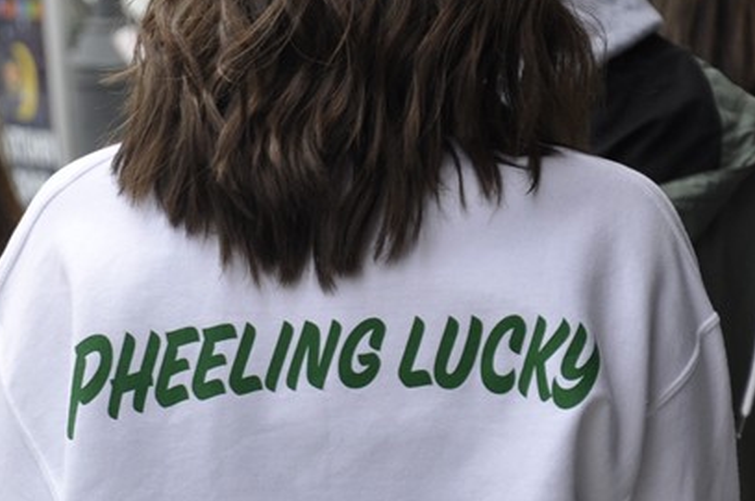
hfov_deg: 7.0
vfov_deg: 4.7
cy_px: 410
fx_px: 6158
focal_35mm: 294
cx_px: -2
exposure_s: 1/250
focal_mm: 80
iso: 400
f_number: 8
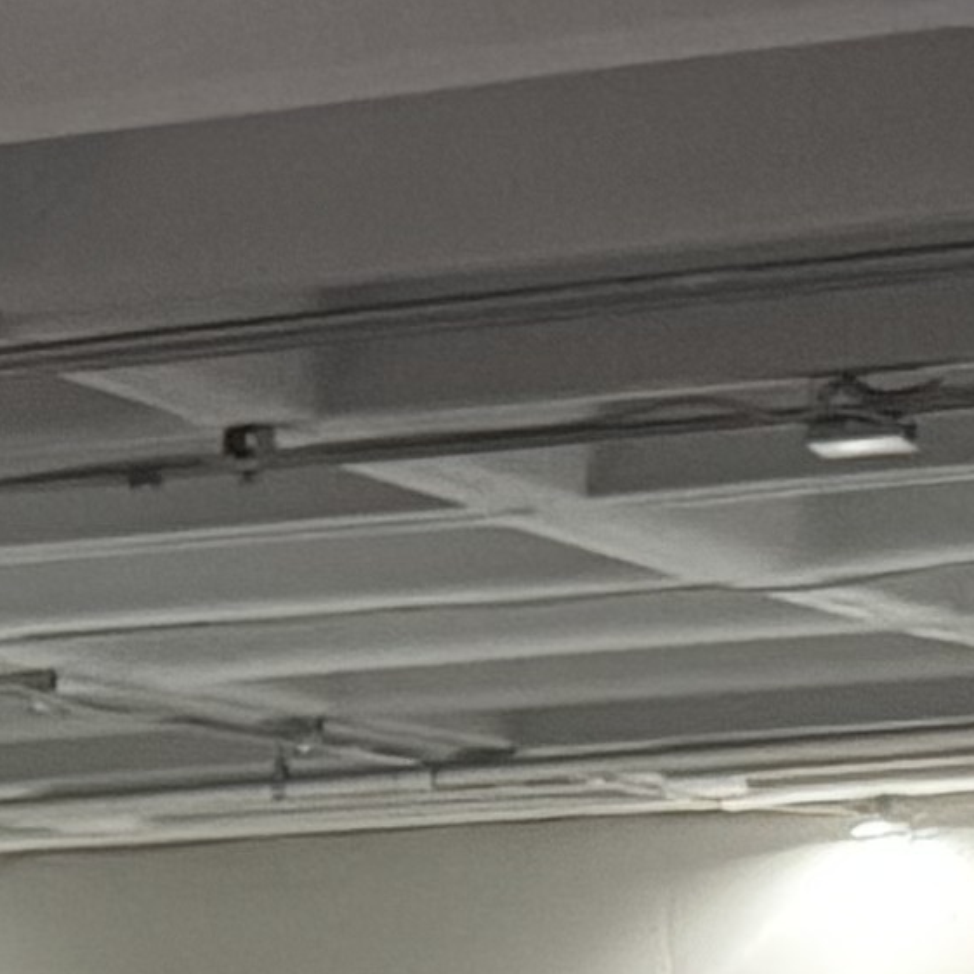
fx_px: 6876
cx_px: -3269
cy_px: 2323
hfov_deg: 6.3
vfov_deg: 7.6
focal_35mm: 216
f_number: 1.78
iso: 500
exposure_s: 1/60
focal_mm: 6.76
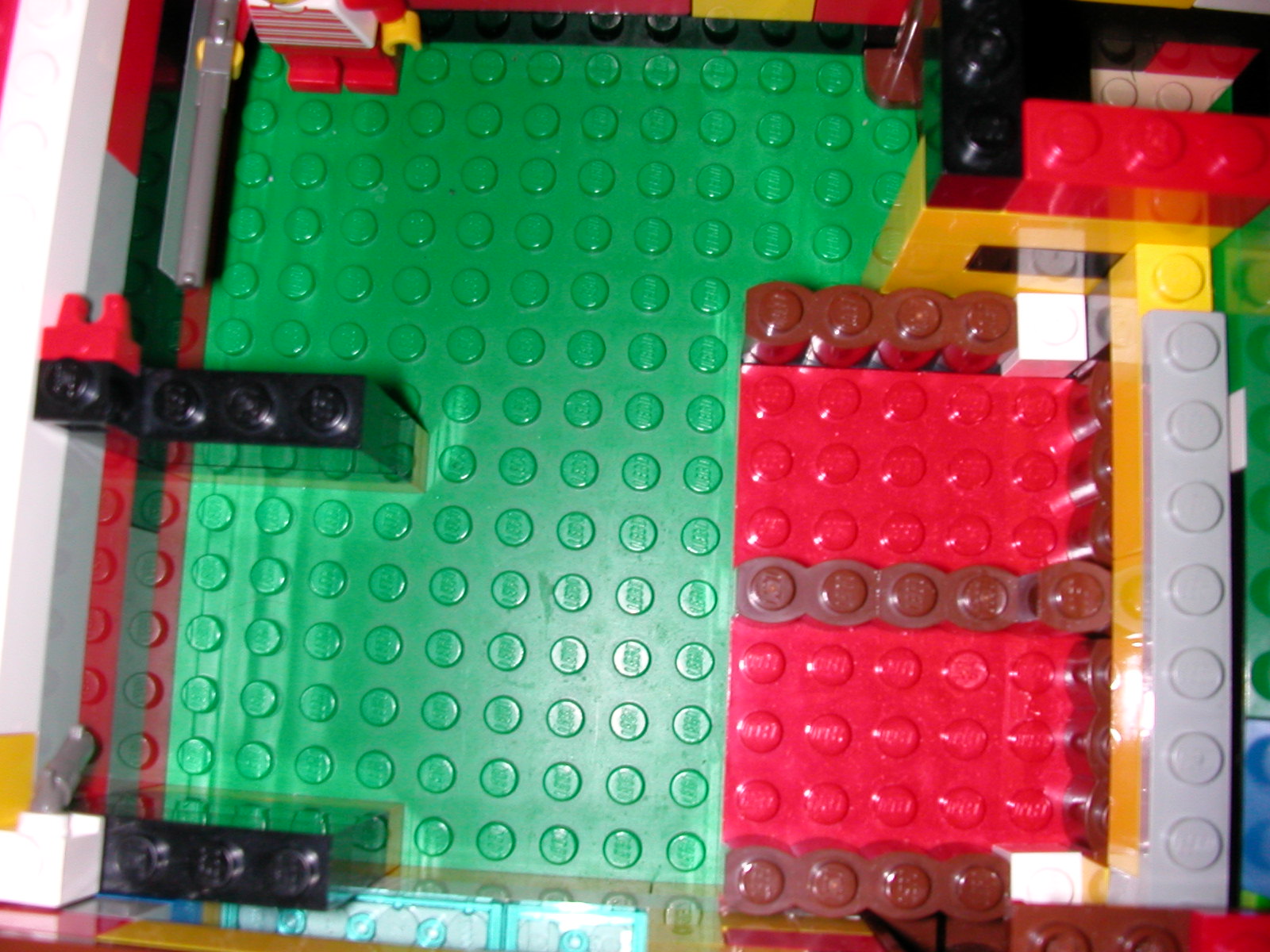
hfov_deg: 50.1
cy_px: 476
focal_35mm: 37
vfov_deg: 38.7
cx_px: 635
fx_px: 1357
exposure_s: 1/59.9
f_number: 4.5
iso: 100
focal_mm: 5.6
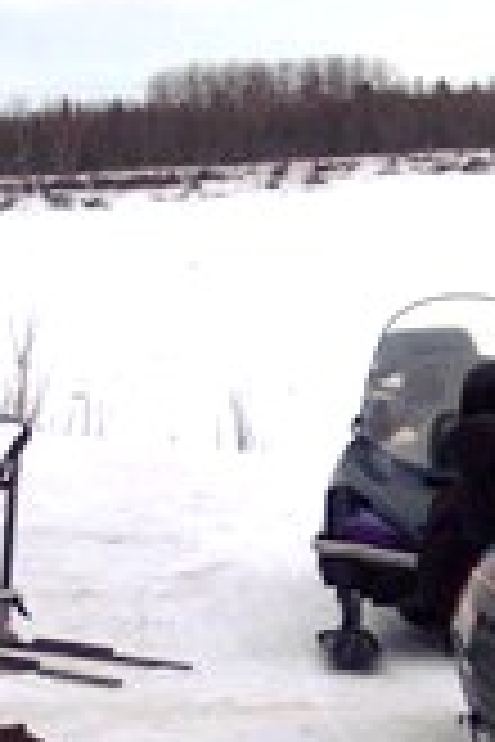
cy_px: 508
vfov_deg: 11.5
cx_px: 612
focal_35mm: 178
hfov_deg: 7.6
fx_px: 3671
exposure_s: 1/350
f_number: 3.4
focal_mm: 13.3
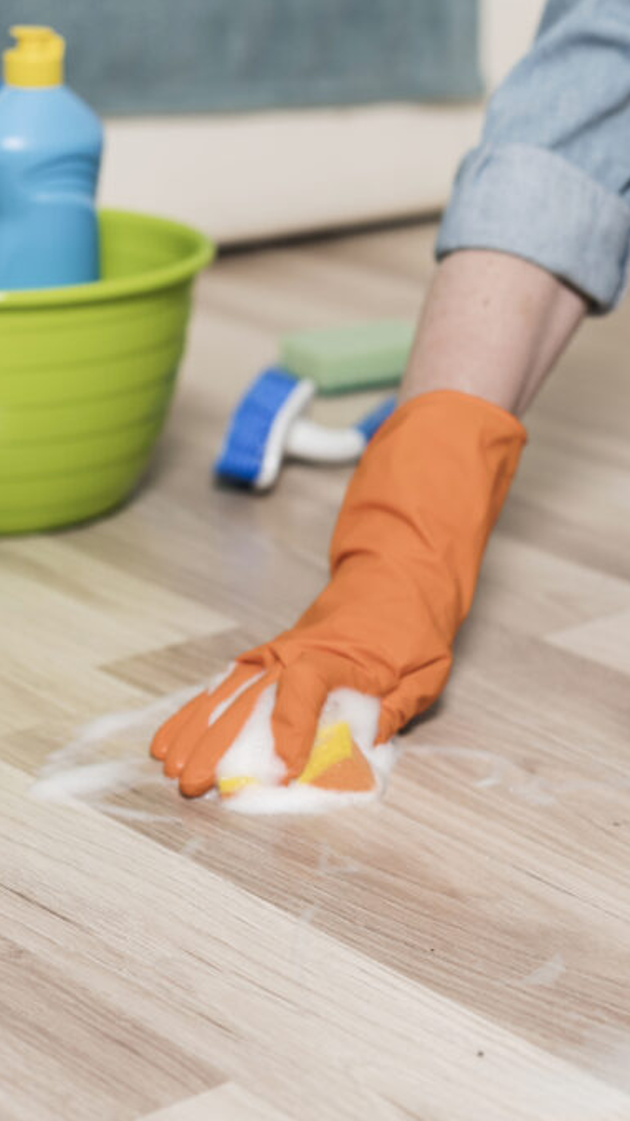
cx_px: 499
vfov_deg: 24.5
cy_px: 561
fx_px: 2586
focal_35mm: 87
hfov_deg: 13.8
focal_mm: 55
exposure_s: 1/160
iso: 320
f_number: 3.2
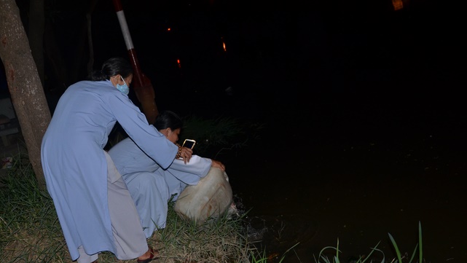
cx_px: 231
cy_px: 156
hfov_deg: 56.6
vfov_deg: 33.7
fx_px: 434
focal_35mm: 35
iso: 640
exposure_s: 1/60
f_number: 4.5
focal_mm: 22
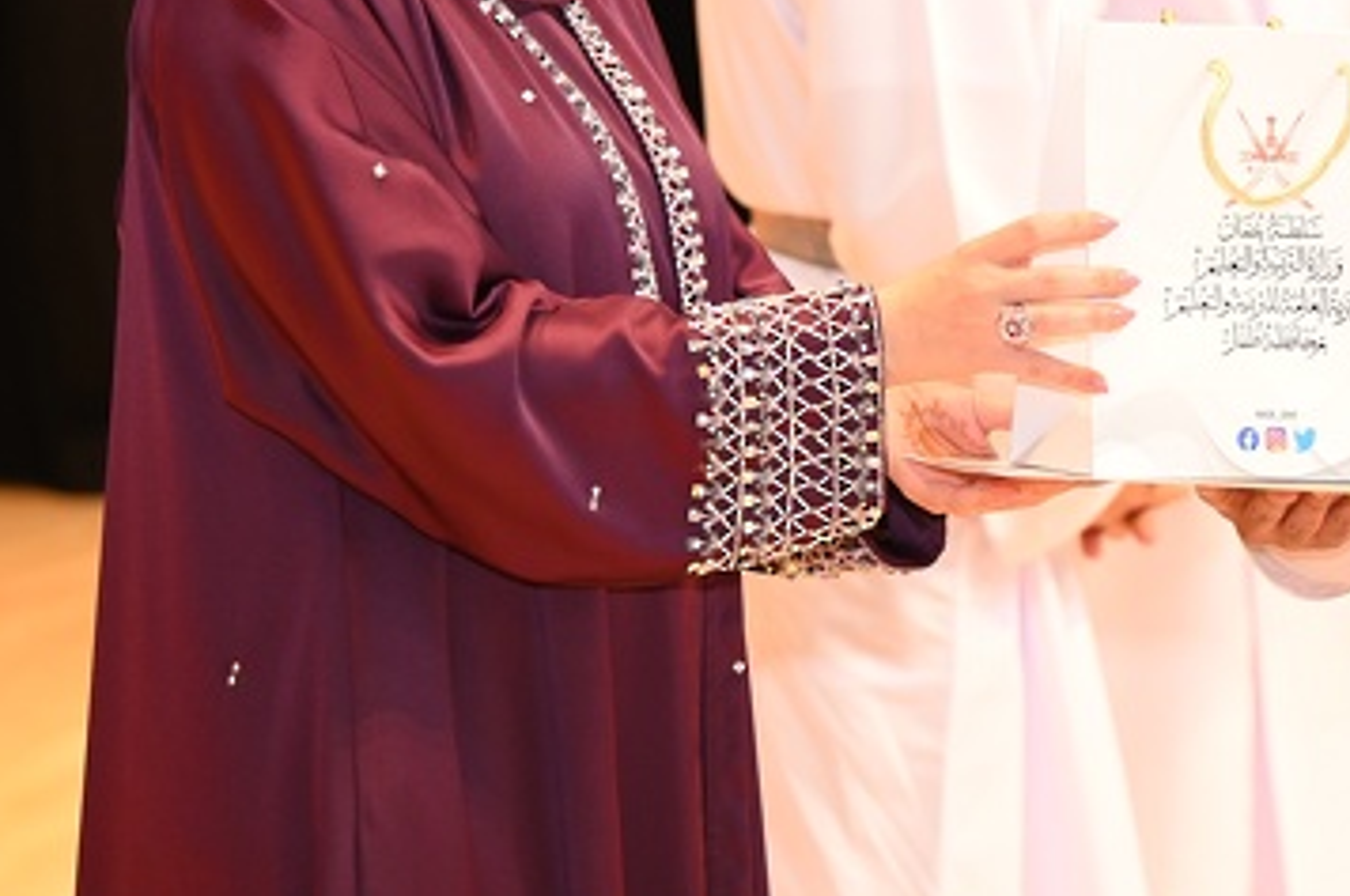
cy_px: -45
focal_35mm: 157
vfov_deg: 8.7
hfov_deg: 13.0
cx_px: 1199
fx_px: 5879
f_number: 2.8
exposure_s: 1/160
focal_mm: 70
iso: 1000
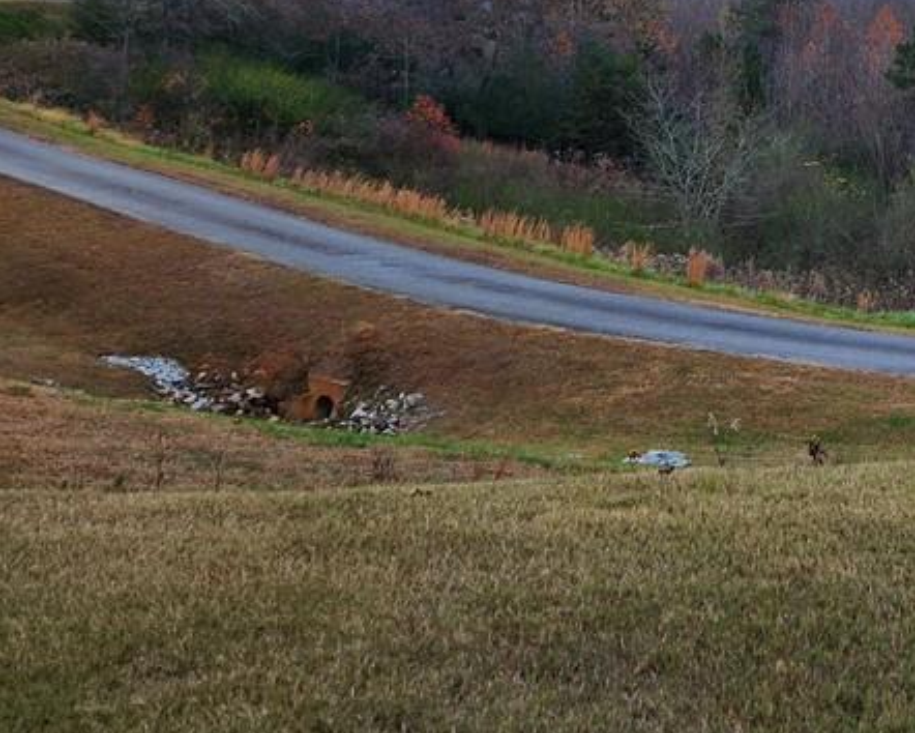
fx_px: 1409
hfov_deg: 31.6
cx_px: 1023
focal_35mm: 52
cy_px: 21
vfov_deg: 27.7
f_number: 1.8
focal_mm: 5.4
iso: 20
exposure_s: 1/336
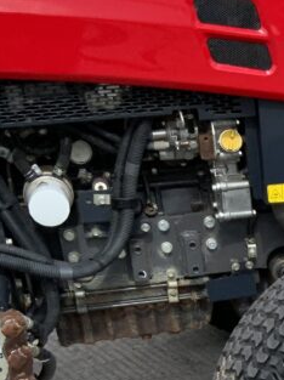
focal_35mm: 95
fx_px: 1041
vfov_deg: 19.9
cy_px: 407
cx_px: 462
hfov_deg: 14.2
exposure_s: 1/1195
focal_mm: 3
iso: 16
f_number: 1.8
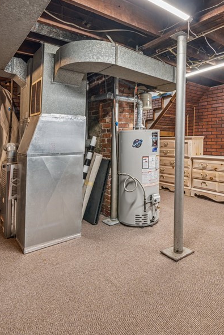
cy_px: 144
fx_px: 205
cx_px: 129
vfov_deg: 78.1
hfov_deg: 57.0
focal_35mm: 22
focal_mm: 12
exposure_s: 1/1.25
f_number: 11
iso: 50
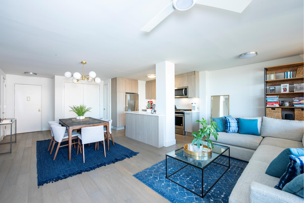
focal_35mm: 15
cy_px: 102
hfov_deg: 100.4
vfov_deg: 77.4
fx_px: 127
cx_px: 152
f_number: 11
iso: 250
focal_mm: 15
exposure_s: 1/2.5
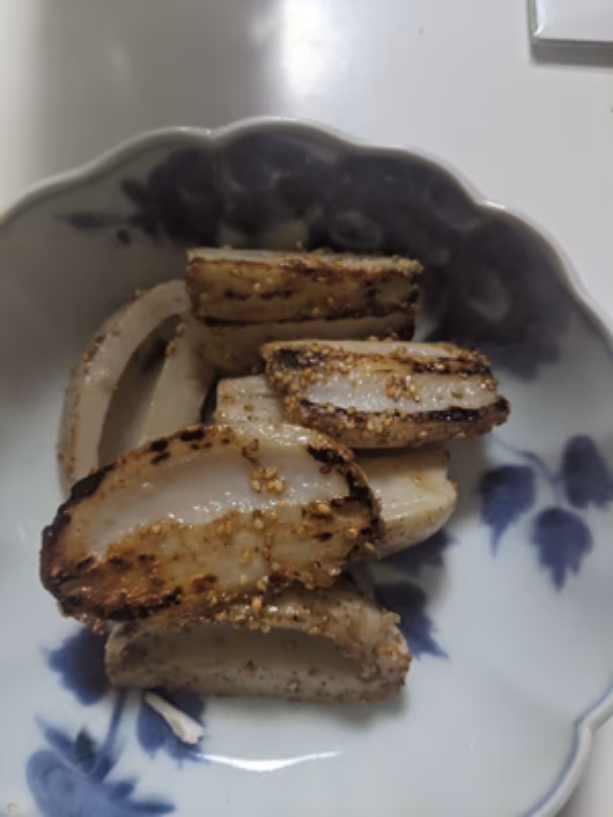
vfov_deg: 65.3
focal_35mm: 27
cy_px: 408
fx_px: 638
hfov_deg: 51.4
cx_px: 306
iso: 62
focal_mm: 4.44
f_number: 1.8
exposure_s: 1/30
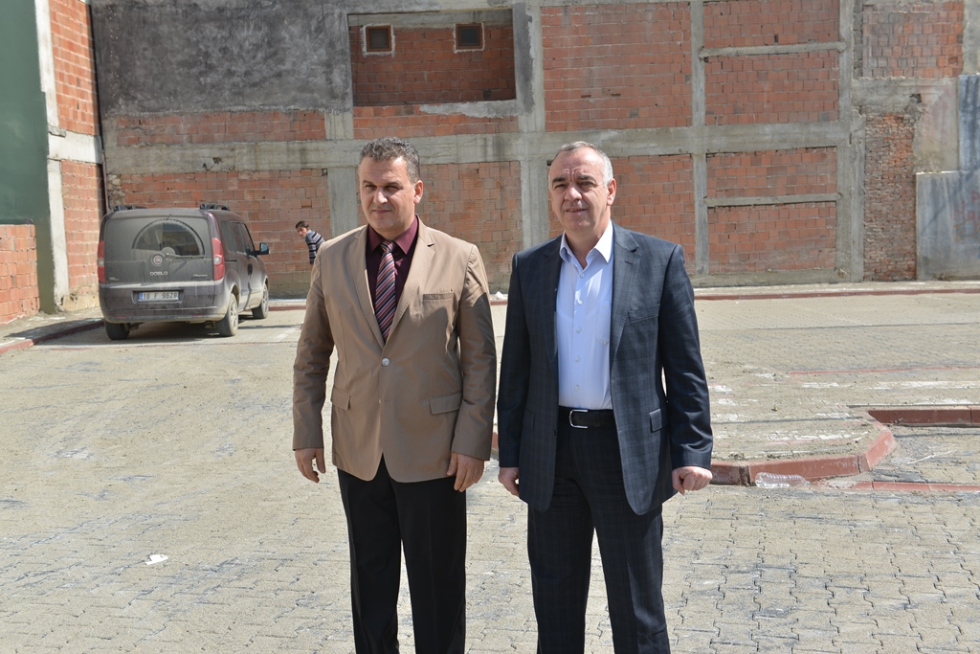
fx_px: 1089
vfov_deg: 33.4
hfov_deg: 48.5
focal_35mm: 40
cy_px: 327
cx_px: 490
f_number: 6.3
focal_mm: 40
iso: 100
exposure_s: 1/250
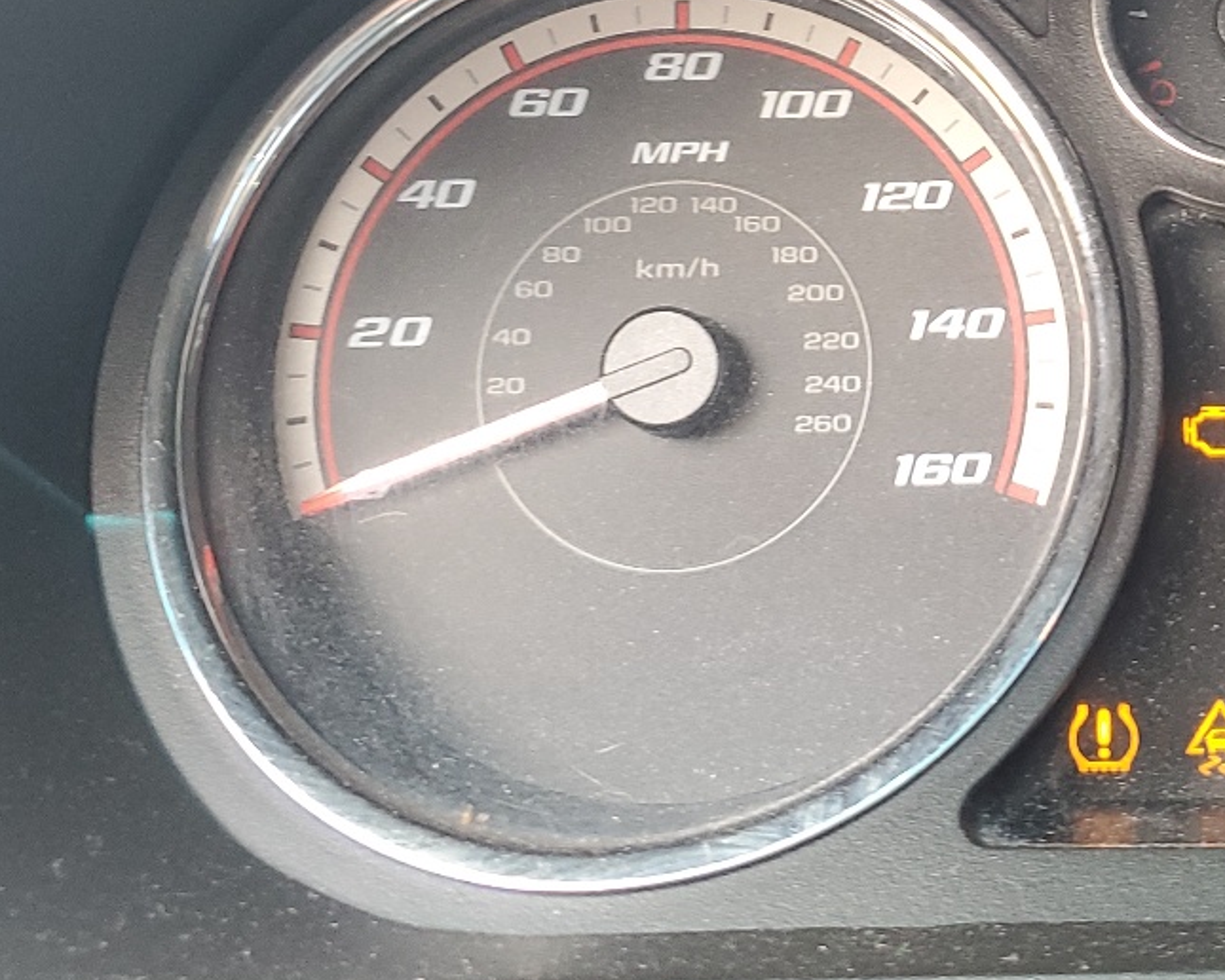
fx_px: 2284
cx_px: 1178
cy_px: 139
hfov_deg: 28.5
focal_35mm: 63
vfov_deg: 23.7
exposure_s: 1/60.2
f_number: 1.5
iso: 91
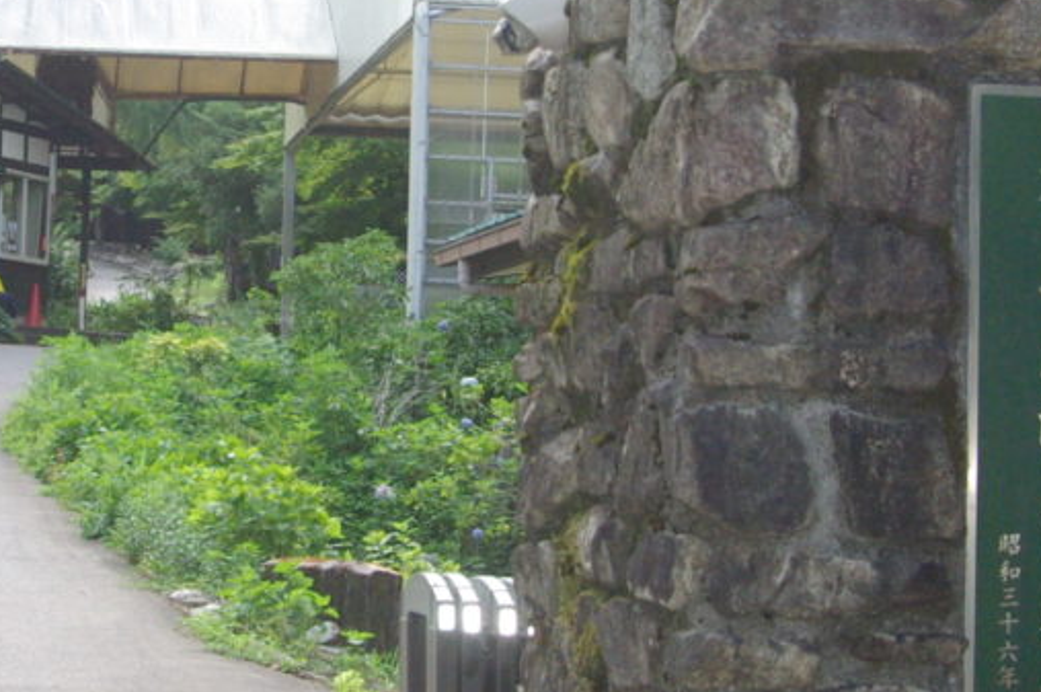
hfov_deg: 18.6
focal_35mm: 109
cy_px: 198
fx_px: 3149
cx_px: 216
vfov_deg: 12.5
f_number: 8
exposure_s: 1/180
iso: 800
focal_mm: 24
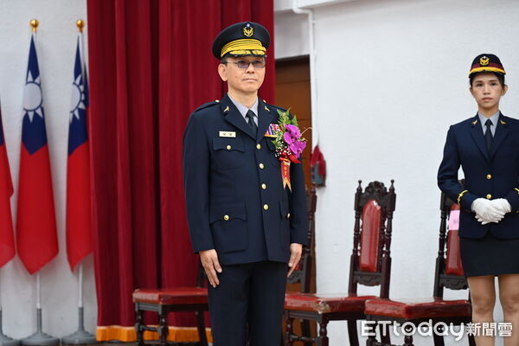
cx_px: 260
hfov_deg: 17.1
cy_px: 173
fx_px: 1730
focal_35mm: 120
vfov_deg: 11.4
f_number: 4
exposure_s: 1/80
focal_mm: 120
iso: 1000
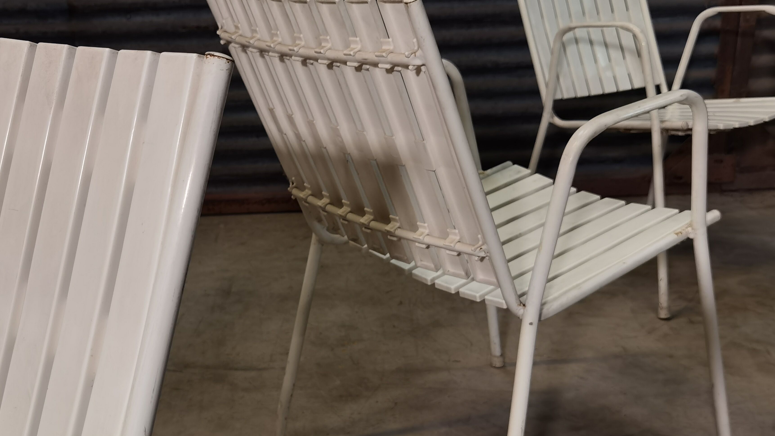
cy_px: 291
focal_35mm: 44
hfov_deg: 46.3
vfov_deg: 27.0
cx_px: 349
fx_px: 904
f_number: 1.9
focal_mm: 6.71
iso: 125
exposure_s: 1/50
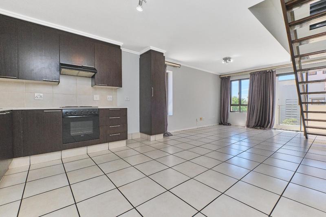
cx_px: 163
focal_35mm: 15
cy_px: 108
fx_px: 136
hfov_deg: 100.4
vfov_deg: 77.3
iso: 800
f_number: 10
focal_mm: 10
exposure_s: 1/200
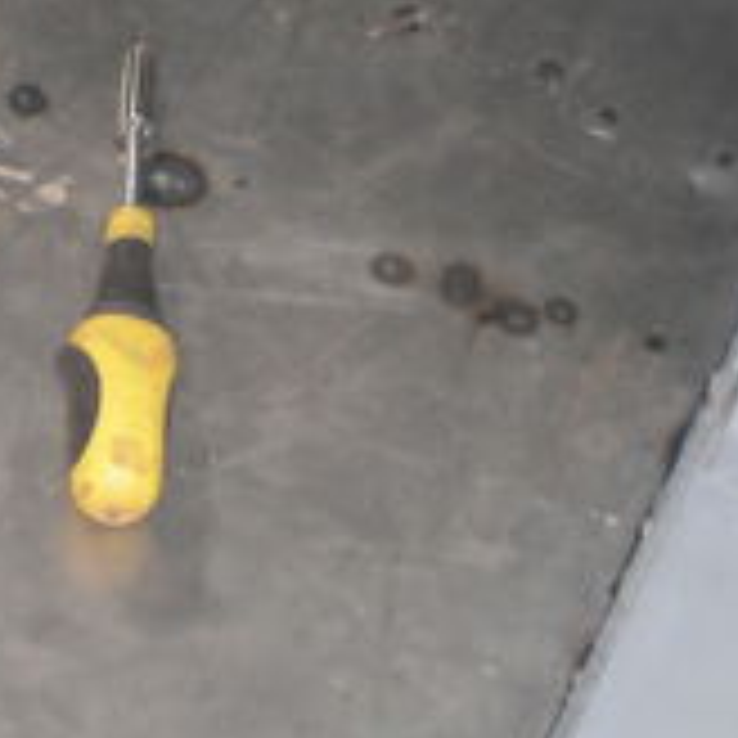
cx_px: 112
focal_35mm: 124
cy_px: 356
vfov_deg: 14.1
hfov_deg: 14.0
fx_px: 2991
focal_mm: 6.3
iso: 125
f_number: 3.1
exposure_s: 1/30
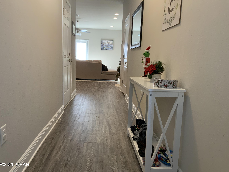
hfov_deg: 61.7
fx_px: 192
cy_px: 86
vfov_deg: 48.2
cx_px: 114
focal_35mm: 29
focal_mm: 3
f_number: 1.8
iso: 125
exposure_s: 1/60
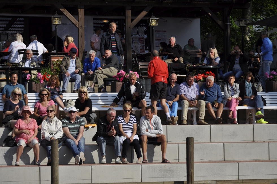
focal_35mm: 120
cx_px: 138
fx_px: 922
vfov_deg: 11.4
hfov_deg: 17.1
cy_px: 92
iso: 200
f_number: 8
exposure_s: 1/1000
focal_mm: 80
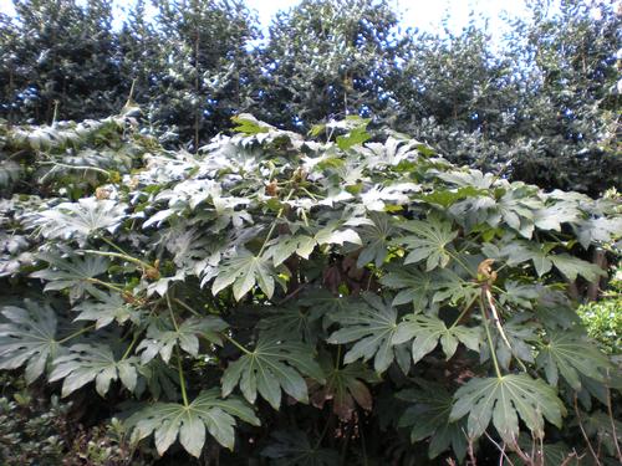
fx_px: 683
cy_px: 233
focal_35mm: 38
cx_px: 311
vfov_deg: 37.7
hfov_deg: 49.0
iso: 64
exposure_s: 1/95.2
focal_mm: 6.3
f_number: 3.1
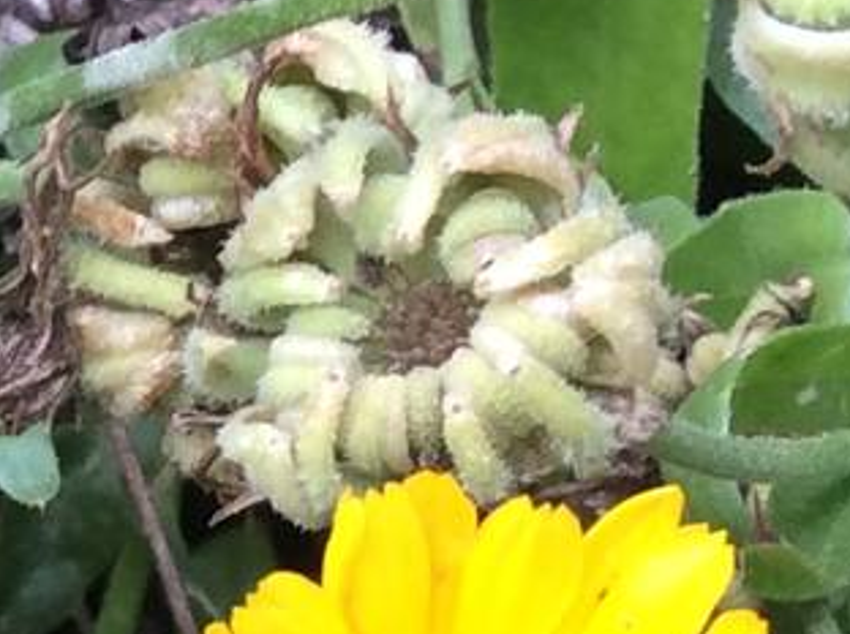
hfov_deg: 9.4
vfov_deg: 7.5
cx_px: -877
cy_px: 471
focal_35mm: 197
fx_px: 4830
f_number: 2.4
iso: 40
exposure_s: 1/33
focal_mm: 3.3
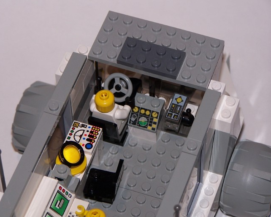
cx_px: 130
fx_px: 1171
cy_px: 108
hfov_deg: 13.2
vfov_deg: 10.6
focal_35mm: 146
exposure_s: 1/90
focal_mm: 23.1
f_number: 3.2
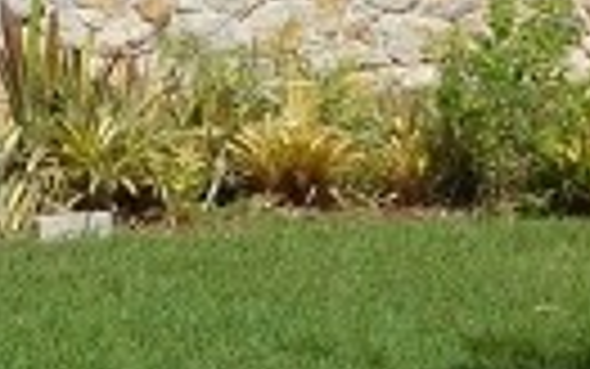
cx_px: -59
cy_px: -180
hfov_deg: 10.9
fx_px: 3056
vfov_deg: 6.8
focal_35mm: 190
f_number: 6
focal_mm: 4
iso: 125
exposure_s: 1/640
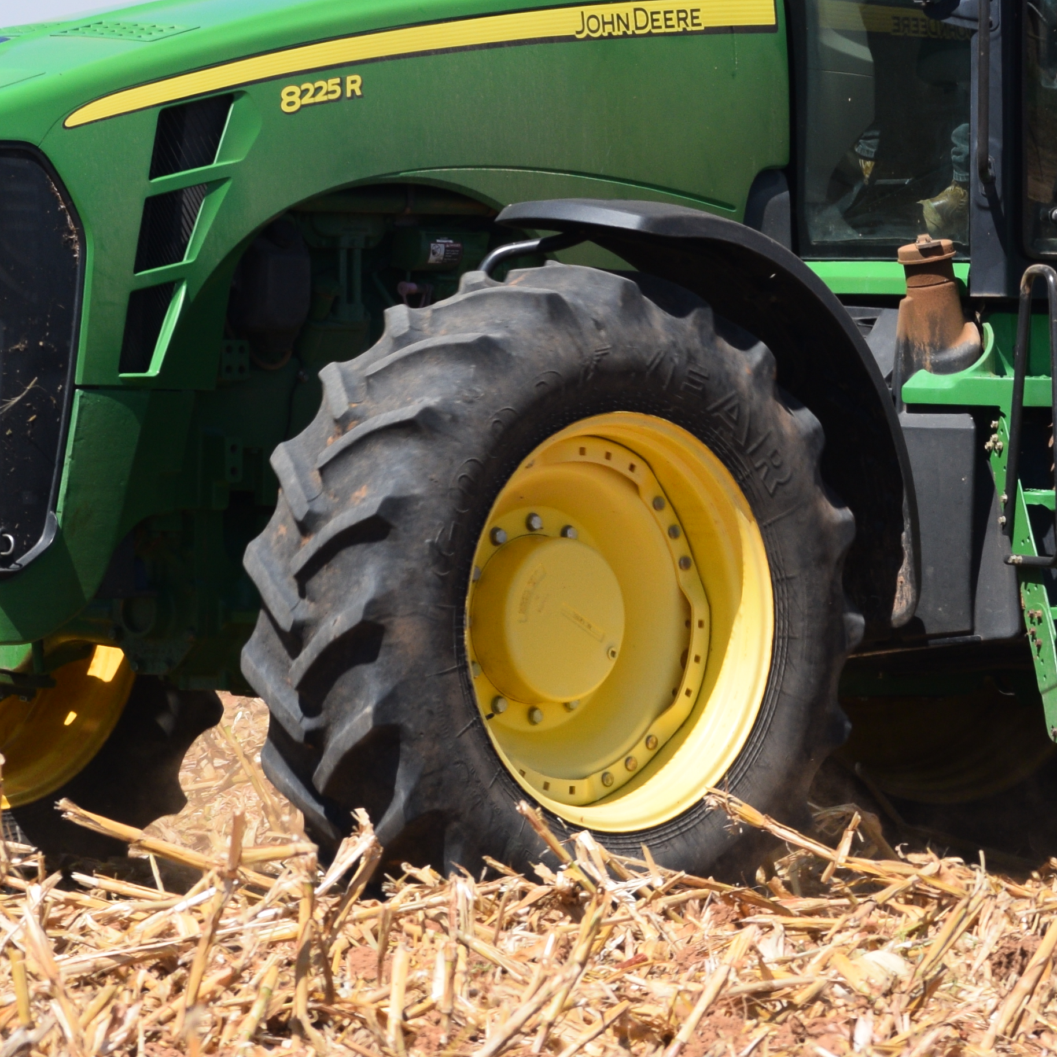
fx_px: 18081
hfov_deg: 3.3
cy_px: 100
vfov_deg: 3.3
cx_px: 561
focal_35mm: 523
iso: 200
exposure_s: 1/400
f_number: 10
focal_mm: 125
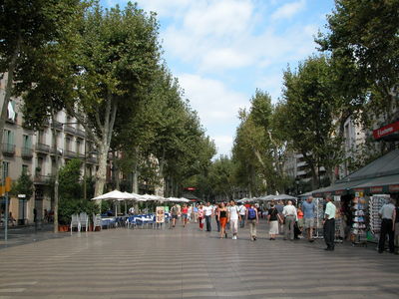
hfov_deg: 52.6
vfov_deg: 40.7
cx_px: 200
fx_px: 403
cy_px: 150
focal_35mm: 35
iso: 100
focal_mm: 8.9
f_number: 6.3
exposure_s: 1/271
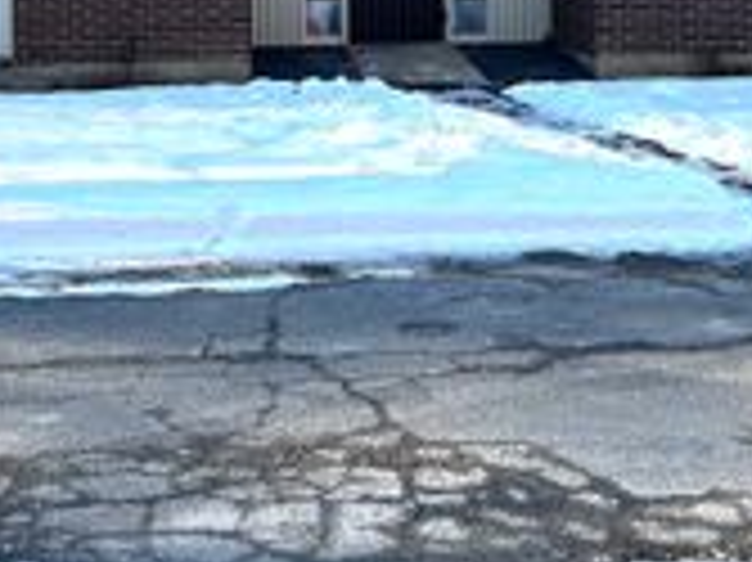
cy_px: -16
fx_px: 1693
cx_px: 279
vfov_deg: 18.3
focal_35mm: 78
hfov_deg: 25.0
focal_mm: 5.7
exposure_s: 1/1000
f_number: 1.5
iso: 50
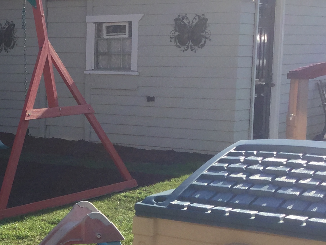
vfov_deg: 16.4
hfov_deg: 21.6
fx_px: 838
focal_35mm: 89
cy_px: 221
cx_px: 48
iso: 25
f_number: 2.4
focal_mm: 3.3
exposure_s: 1/734
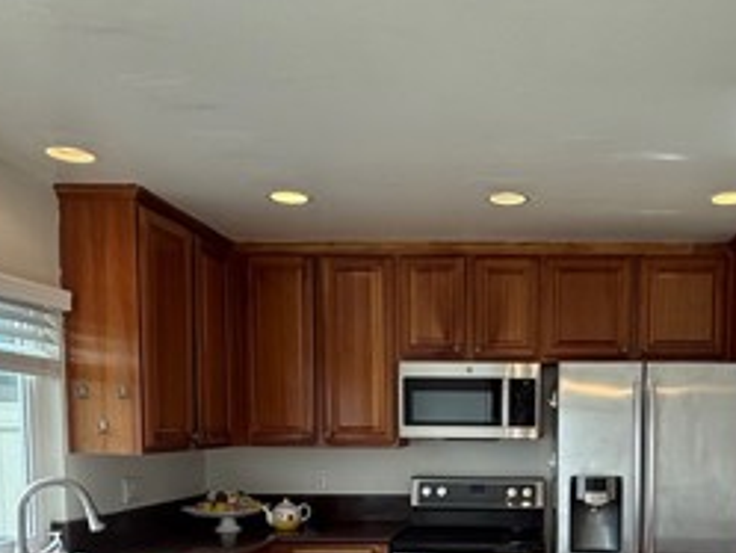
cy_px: 494
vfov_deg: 37.2
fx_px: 766
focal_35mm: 36
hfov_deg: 49.9
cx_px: 523
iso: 80
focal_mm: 2.22
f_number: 2.2
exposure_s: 1/120
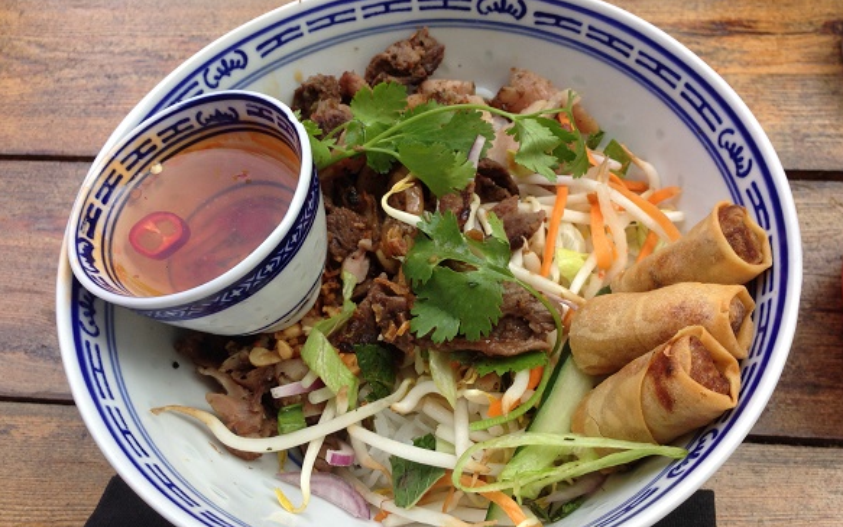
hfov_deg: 54.0
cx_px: 431
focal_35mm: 36
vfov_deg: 35.3
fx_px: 827
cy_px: 278
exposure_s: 1/192
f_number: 2.4
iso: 50
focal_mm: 4.12
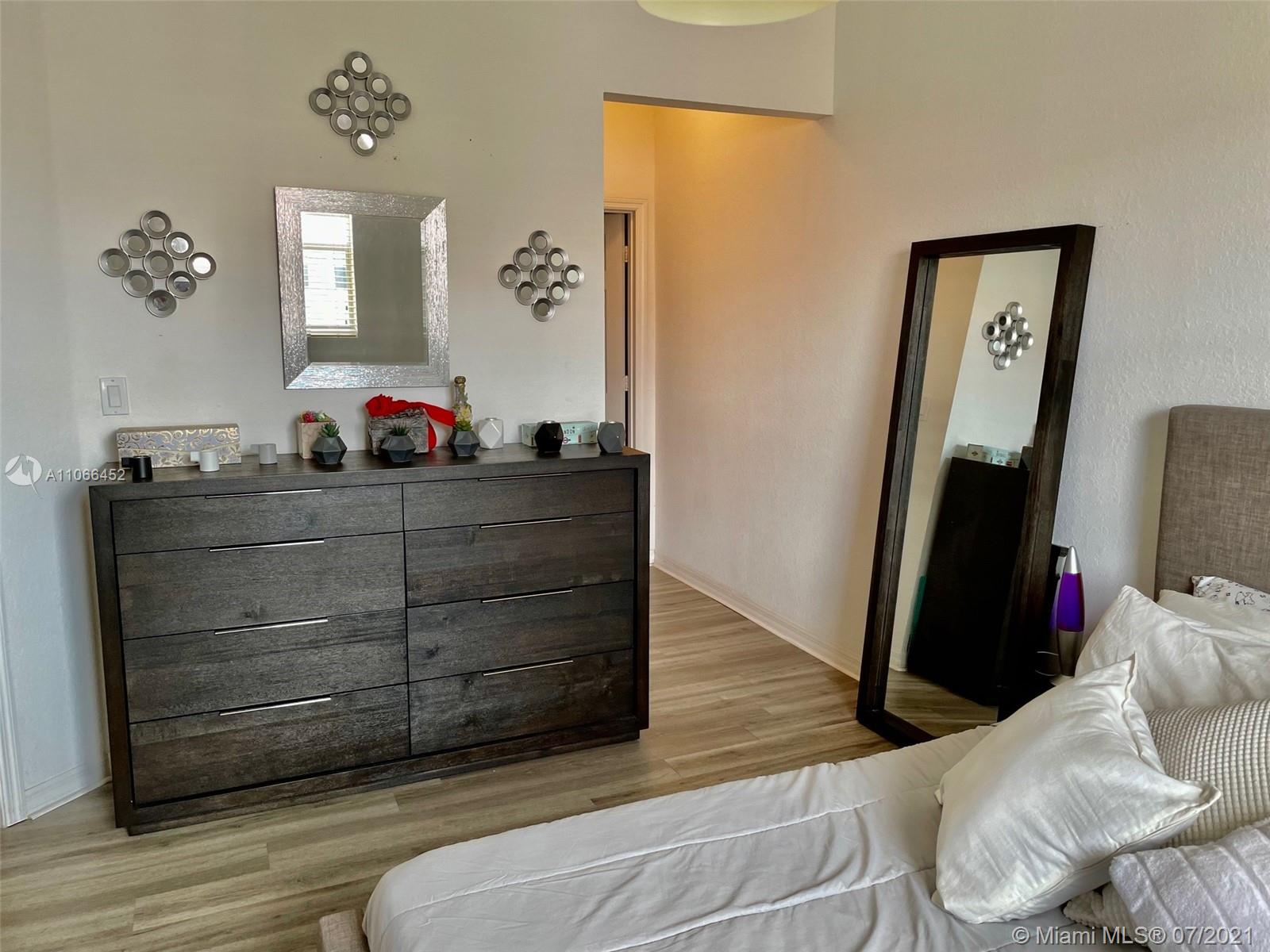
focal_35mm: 26
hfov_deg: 67.3
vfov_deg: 53.1
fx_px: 954
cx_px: 635
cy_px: 476
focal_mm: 4.2
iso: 80
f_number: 1.6
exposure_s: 1/60
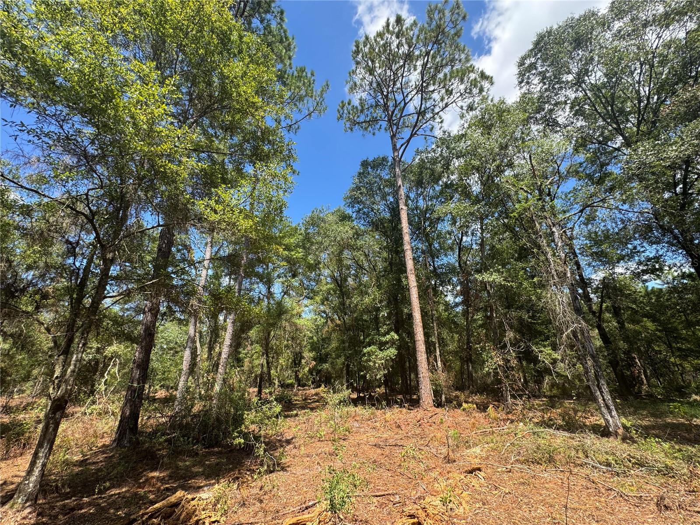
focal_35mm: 14
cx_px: 350
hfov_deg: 102.1
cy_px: 262
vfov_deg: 85.7
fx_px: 283
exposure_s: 1/515
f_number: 2.2
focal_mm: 2.22
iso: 40
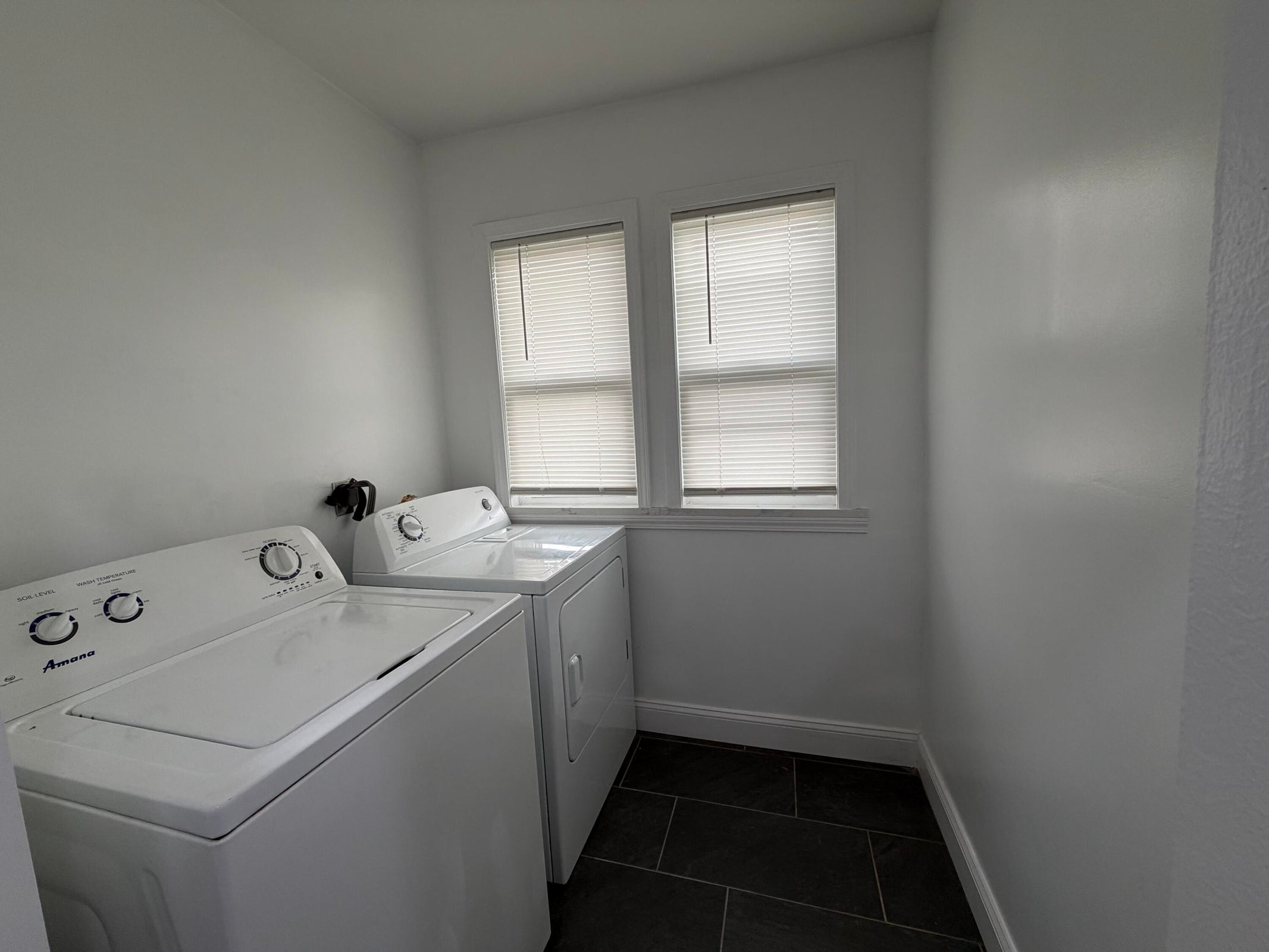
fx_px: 513
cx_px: 634
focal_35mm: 14
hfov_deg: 102.1
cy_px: 476
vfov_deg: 85.7
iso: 160
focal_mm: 2.22
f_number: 2.2
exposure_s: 1/120
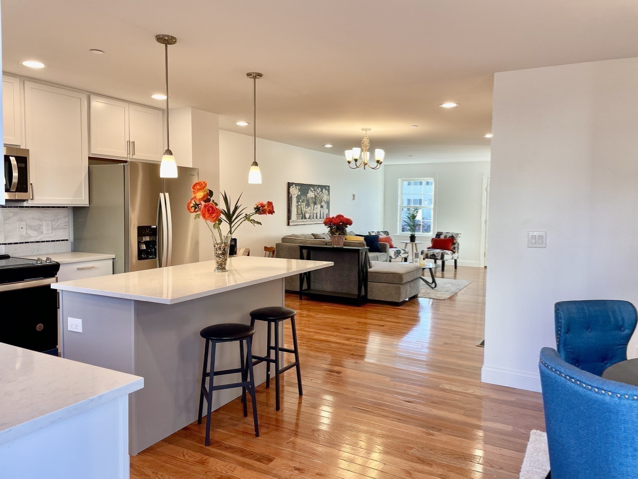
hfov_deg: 67.3
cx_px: 319
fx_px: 479
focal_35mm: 26
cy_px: 240
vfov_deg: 53.1
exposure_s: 1/120
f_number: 1.6
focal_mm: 4.2
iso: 64
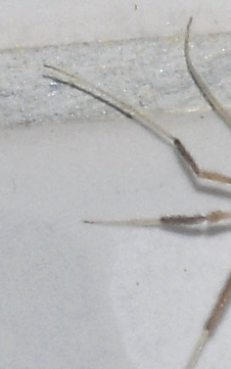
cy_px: 220
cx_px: 308
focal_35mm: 124
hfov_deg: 10.3
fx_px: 1248
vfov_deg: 16.8
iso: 100
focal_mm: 12.3
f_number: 4.2
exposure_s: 1/40
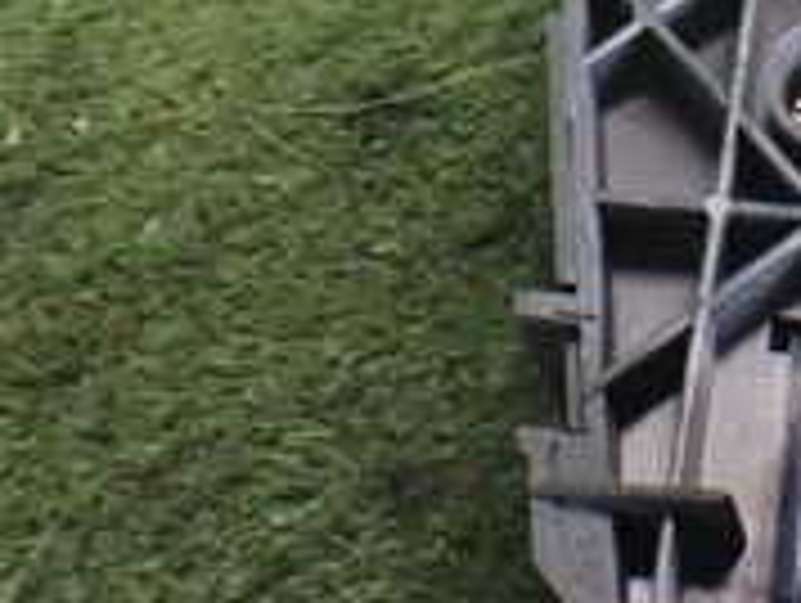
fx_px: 2340
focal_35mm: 101
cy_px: -4
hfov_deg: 18.9
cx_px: 810
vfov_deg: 14.4
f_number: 2.3
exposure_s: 1/60
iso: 800
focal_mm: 5.4
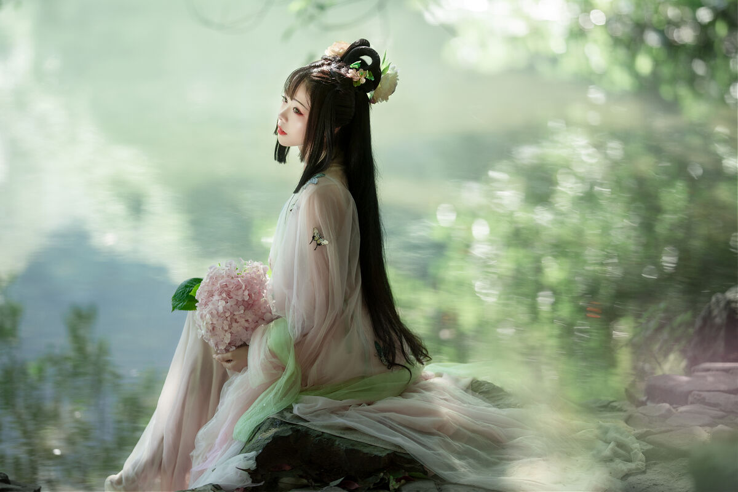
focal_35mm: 134
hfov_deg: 15.3
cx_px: 369
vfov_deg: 10.2
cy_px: 246
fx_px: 2747
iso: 100
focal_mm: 135
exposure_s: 1/160
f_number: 1.8
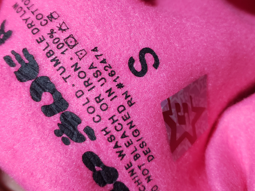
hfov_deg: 42.9
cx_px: 112
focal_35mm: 44
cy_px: 79
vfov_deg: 32.8
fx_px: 324
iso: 125
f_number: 1.5
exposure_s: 1/100
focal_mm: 4.3
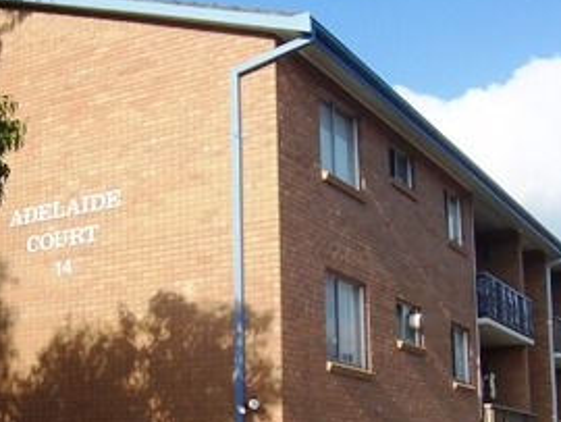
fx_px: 941
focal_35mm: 58
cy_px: 318
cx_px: 193
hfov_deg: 33.0
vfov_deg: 25.0
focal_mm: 5.6
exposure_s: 1/350
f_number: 5.6
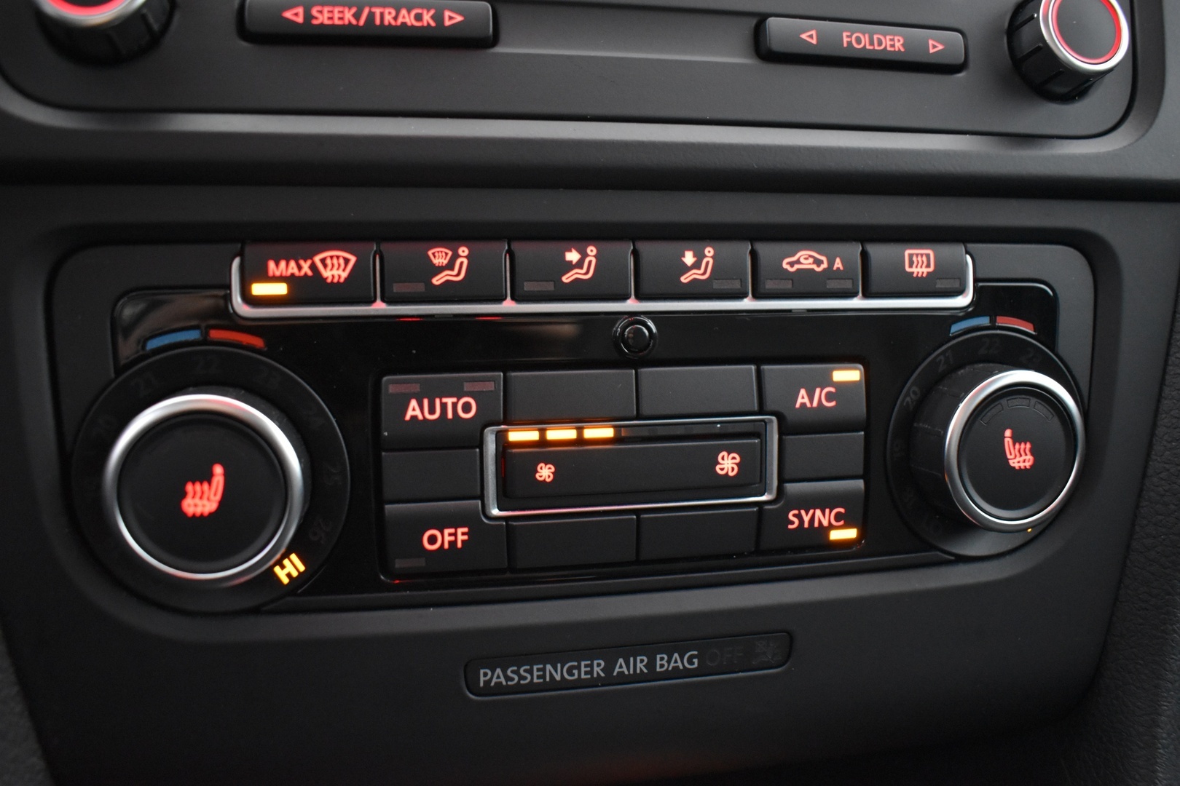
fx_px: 983
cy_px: 393
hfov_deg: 61.9
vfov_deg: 43.6
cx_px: 590
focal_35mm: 30
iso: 3200
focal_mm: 20
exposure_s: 1/10
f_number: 3.5
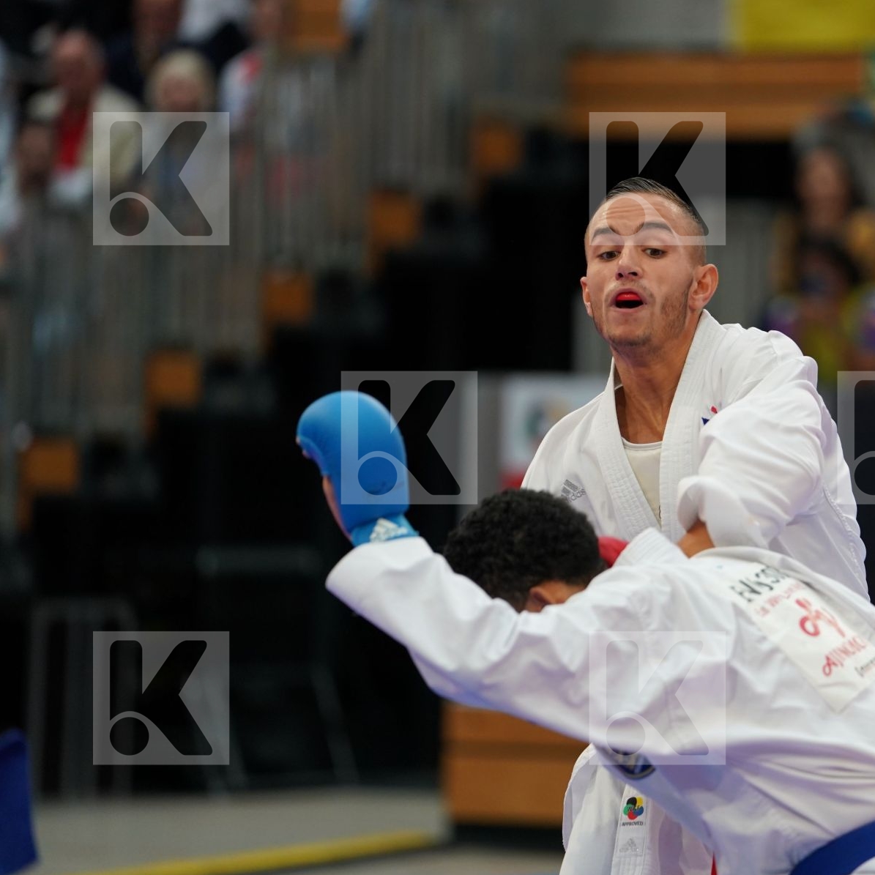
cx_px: 658
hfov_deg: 6.8
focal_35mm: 256
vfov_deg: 6.8
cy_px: 438
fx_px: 7321
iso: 1600
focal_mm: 200
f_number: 2.8
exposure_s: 1/1000
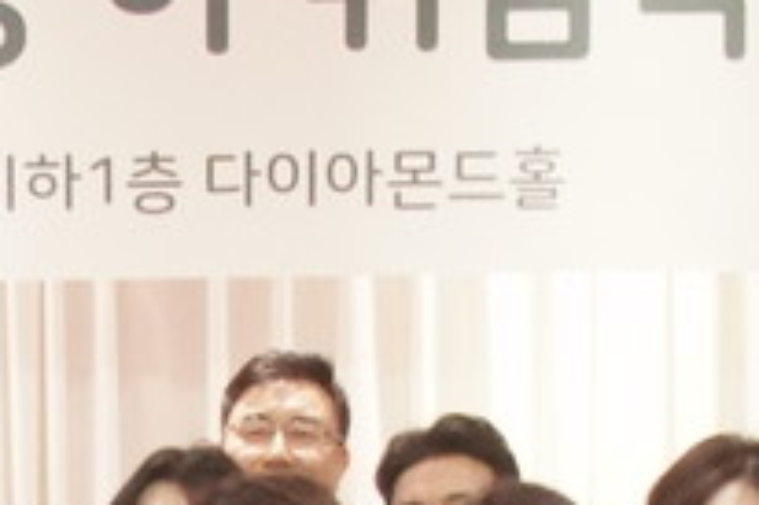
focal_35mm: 261
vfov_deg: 5.1
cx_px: -520
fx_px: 5498
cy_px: 1277
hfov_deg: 7.7
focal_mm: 28
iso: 8000
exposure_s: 1/10
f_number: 13
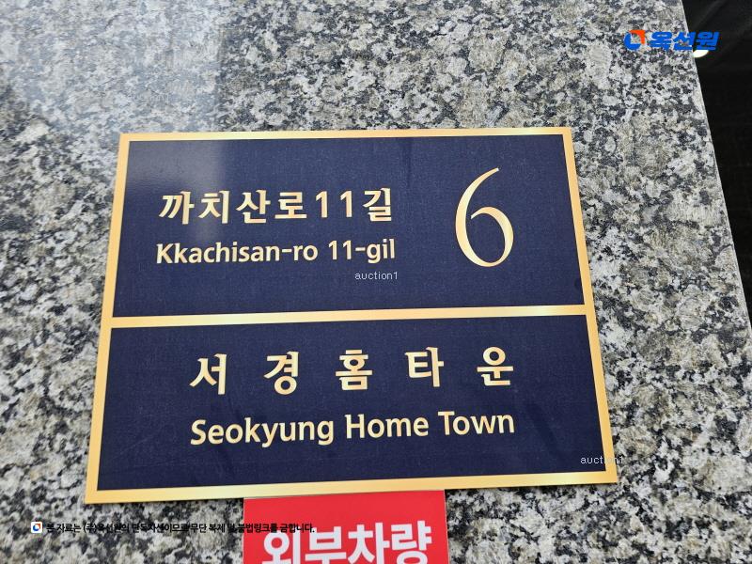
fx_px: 500
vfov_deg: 58.9
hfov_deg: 73.9
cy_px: 282
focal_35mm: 23
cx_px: 376
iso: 12
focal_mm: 6.3
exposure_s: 1/180
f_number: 1.7
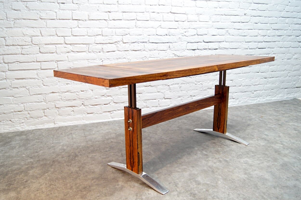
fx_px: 276
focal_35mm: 33
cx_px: 150
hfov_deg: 57.2
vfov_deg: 39.9
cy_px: 100
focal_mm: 22
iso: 400
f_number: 4
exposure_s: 1/20
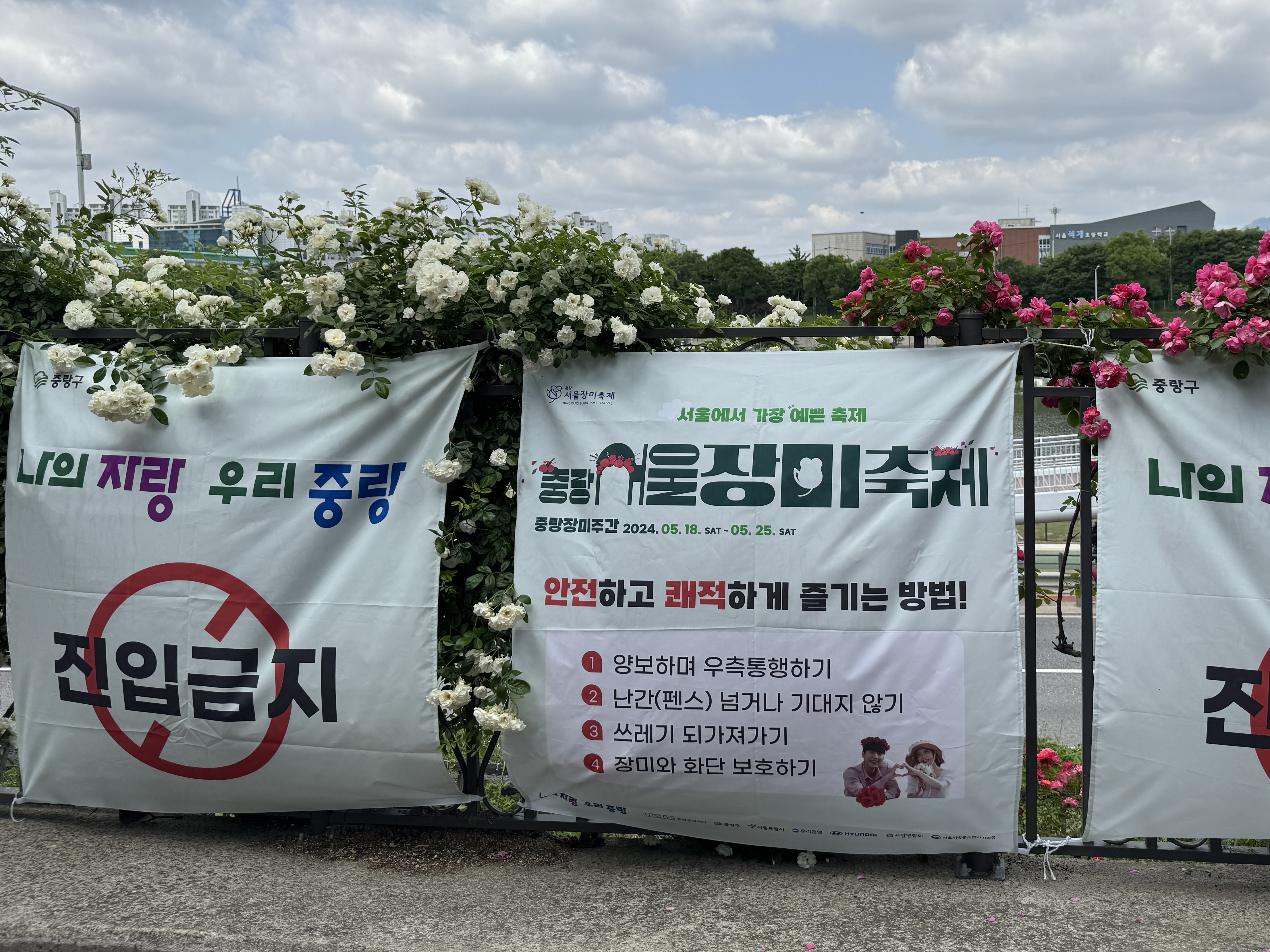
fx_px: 1137
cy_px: 340
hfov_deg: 57.4
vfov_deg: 45.0
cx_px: 819
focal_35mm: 31
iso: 80
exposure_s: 1/4608
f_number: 1.78
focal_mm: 6.76
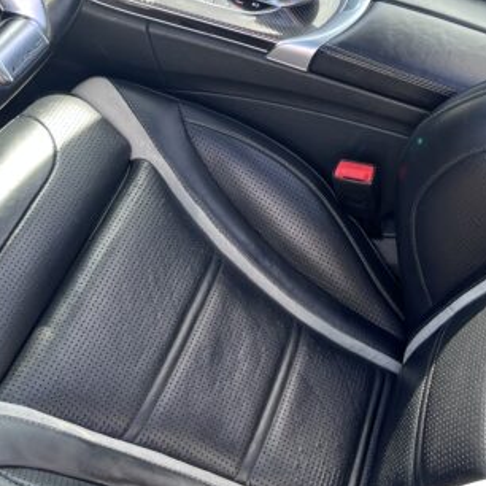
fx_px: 953
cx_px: 267
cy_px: 54
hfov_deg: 28.6
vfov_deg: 27.6
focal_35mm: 60
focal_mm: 5.1
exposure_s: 1/123
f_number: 1.6
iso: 40
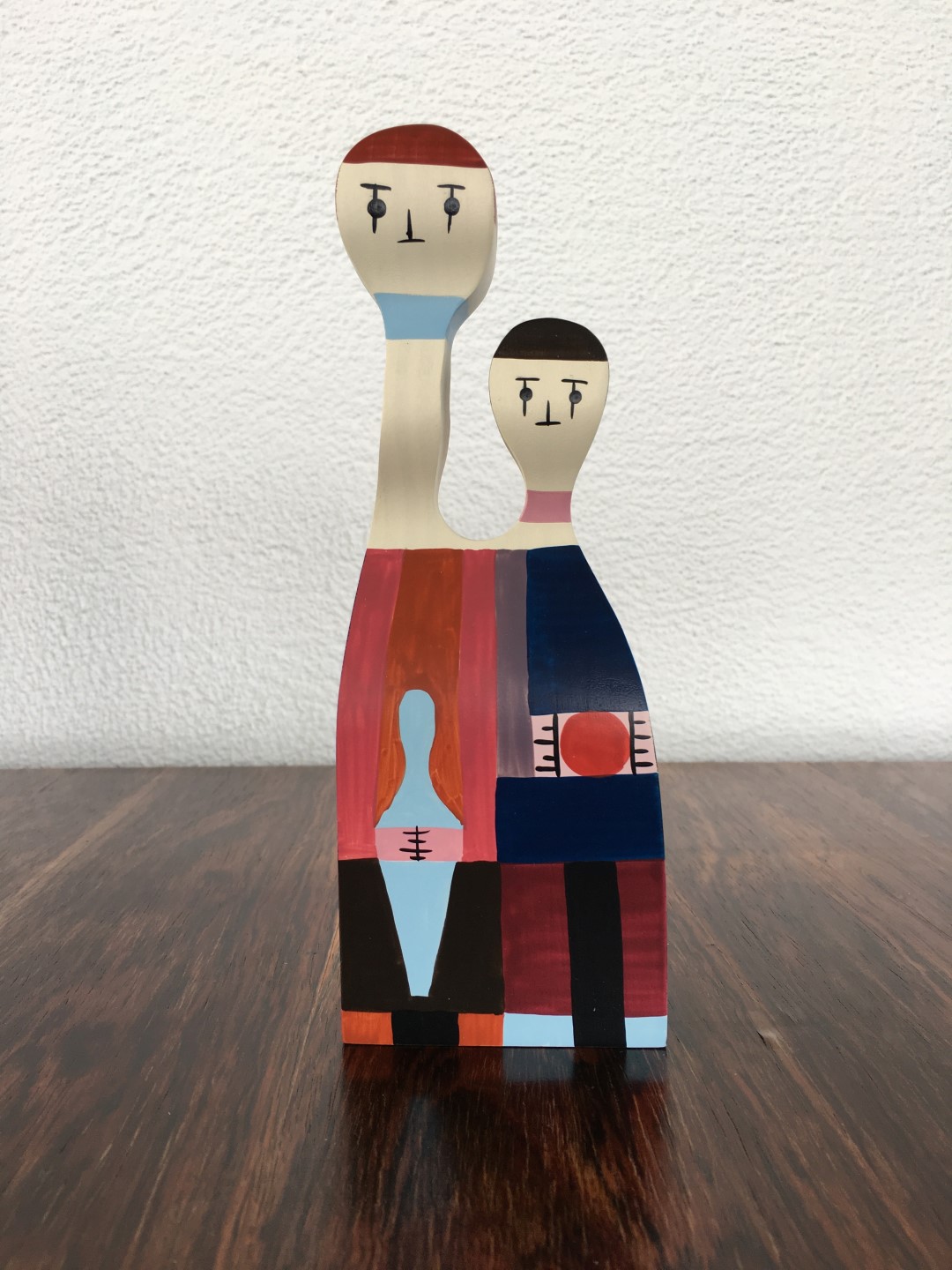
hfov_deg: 48.2
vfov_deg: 61.7
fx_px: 1063
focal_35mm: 29
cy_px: 635
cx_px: 476
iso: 32
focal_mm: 4.15
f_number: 2.2
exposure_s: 1/50
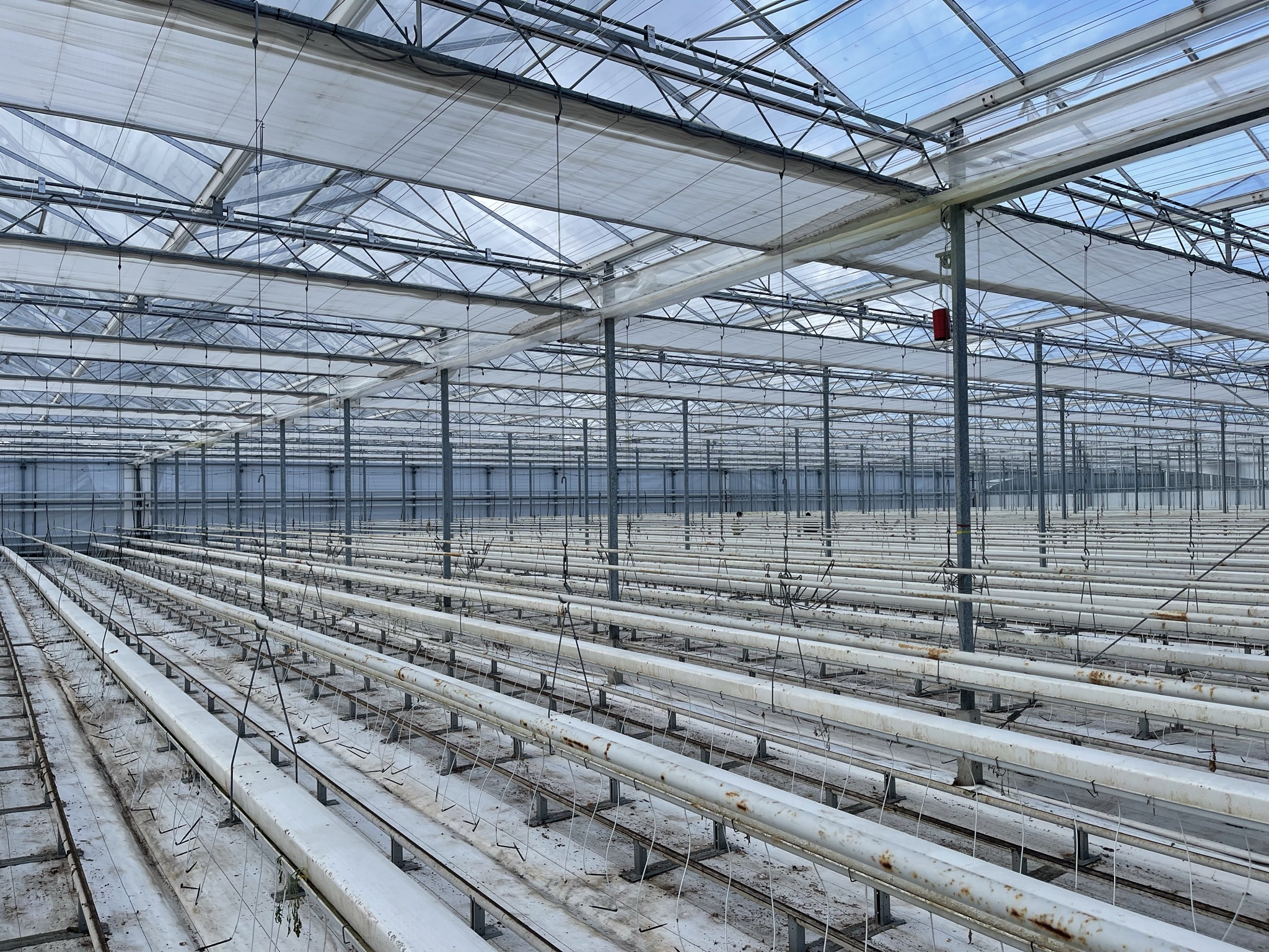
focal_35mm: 26
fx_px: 953
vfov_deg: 53.1
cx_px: 634
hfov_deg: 67.3
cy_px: 476
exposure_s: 1/1821
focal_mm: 5.1
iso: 32
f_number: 1.6
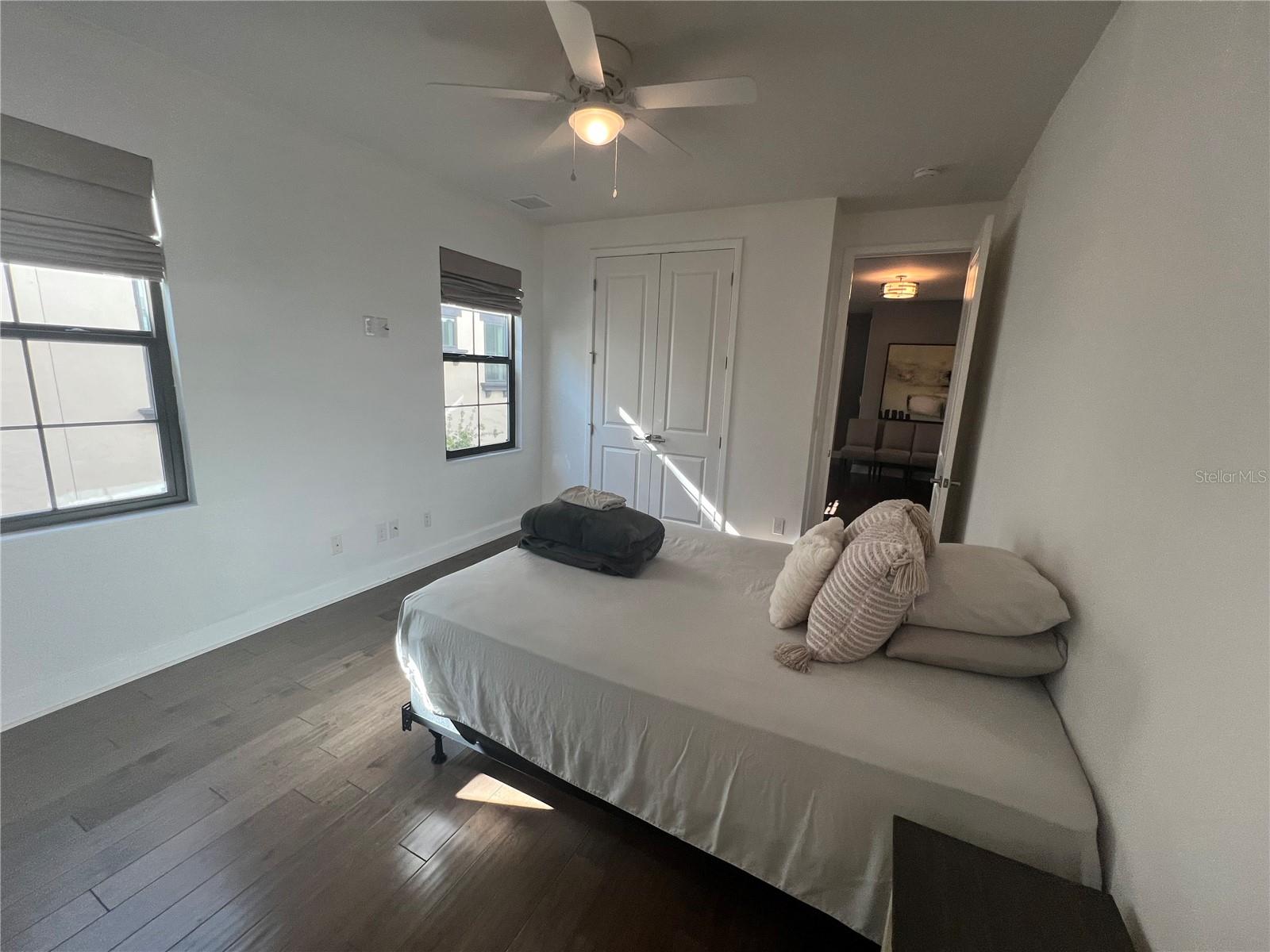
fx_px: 477
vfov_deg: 89.9
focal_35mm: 13
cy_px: 476
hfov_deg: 106.2
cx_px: 635
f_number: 1.8
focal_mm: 1.57
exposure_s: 1/120
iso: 100
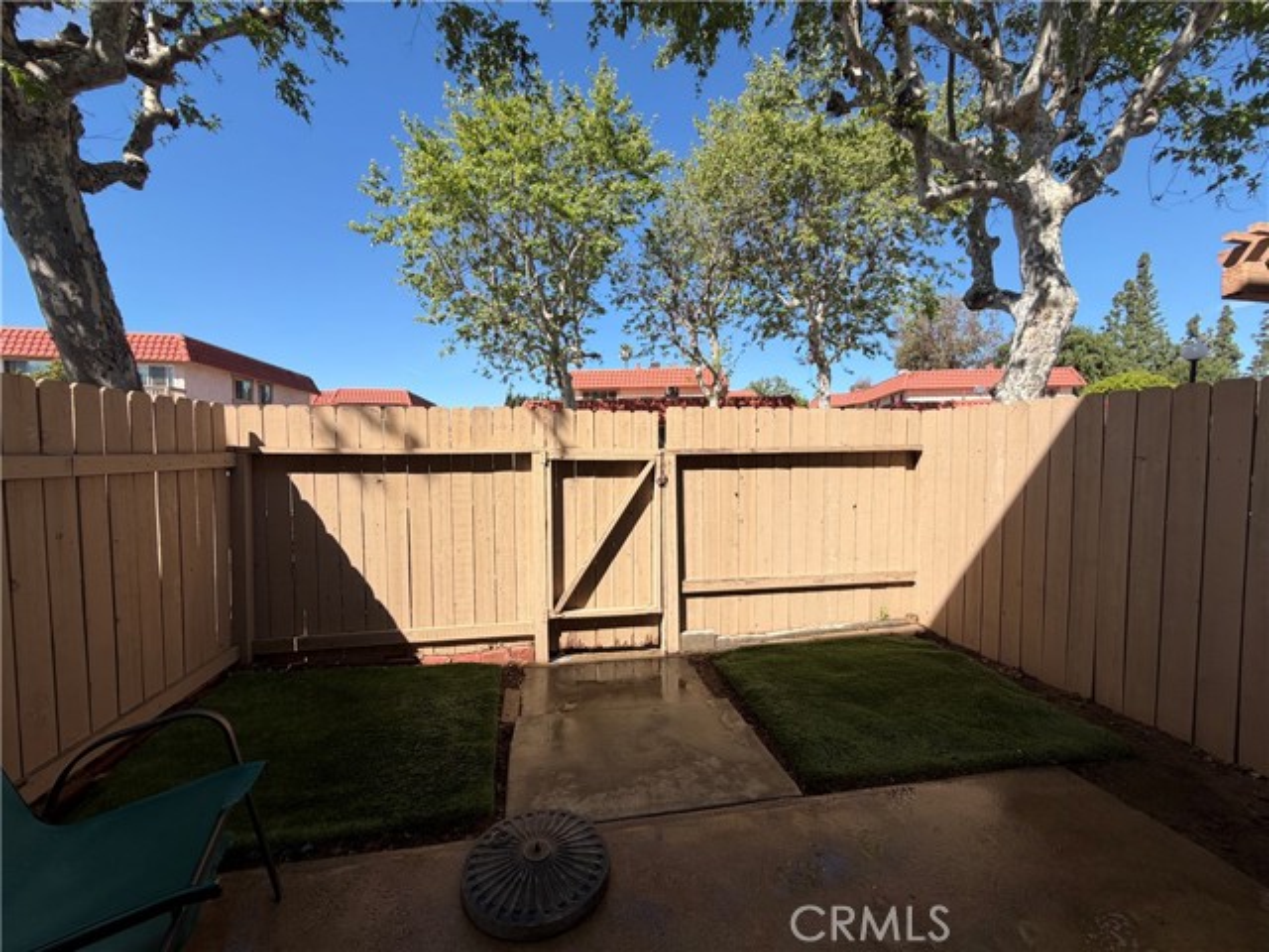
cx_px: 634
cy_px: 476
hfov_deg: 102.1
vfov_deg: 85.7
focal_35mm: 14
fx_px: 513
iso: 32
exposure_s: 1/770
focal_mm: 2.22
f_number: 2.2
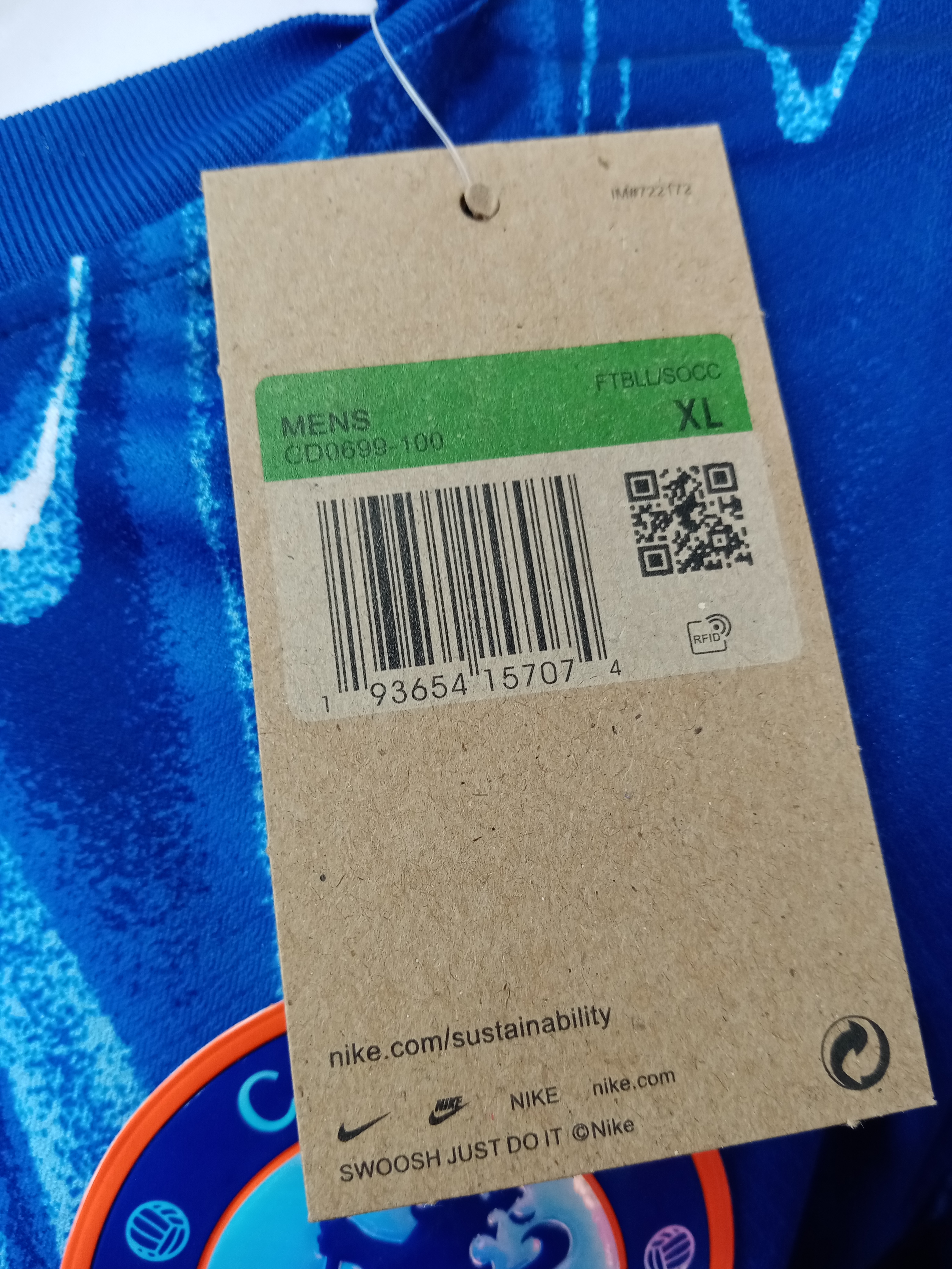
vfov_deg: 67.3
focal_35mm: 26
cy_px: 634
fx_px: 953
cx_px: 476
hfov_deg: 53.1
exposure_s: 1/30
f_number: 1.8
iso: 103
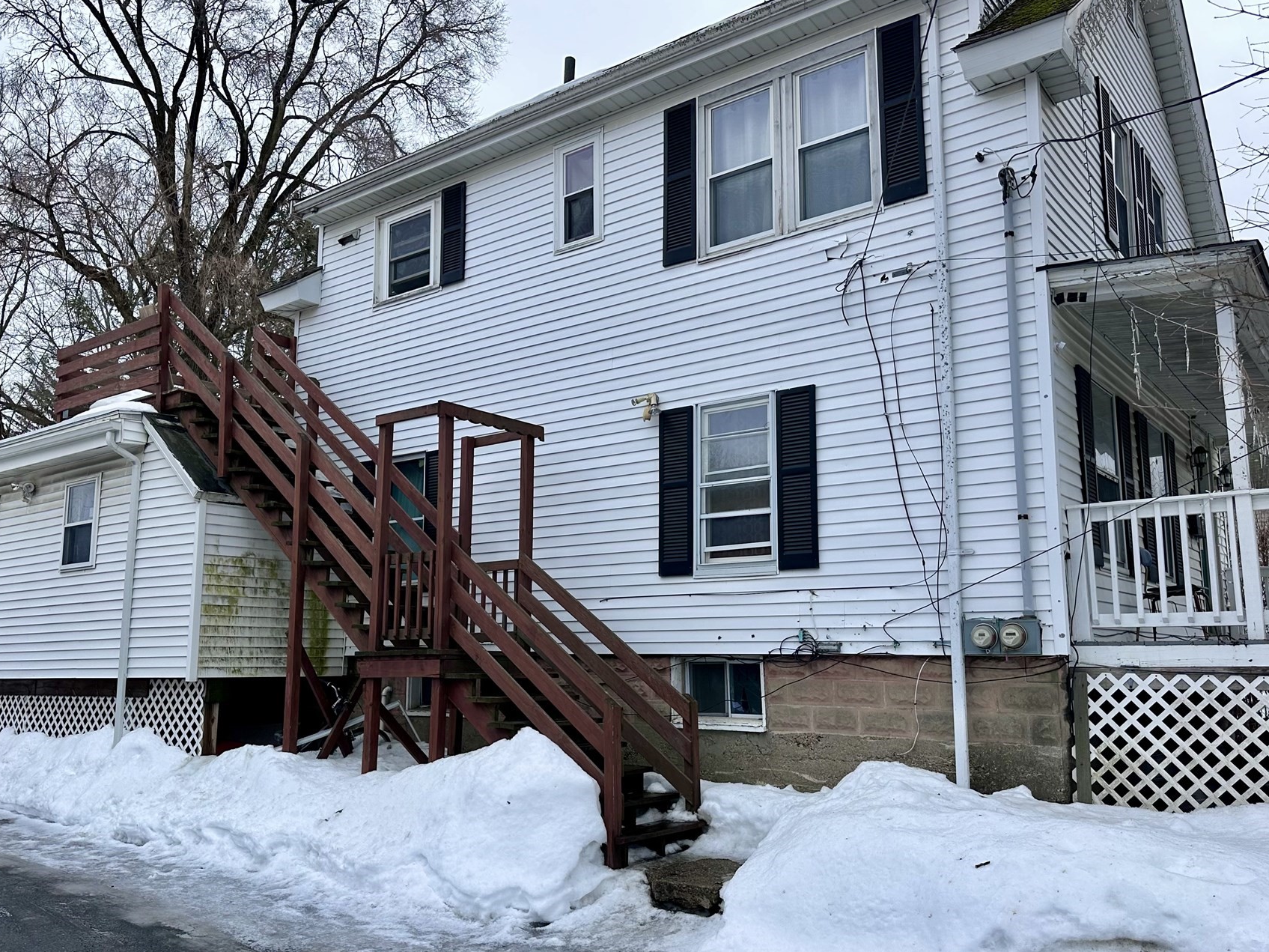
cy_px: 513
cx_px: 600
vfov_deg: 48.2
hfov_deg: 61.6
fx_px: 1063
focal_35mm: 29
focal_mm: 6.86
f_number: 1.78
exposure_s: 1/1692
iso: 80
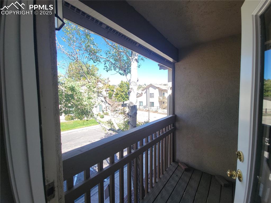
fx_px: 102
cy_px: 102
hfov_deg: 106.2
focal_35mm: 13
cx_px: 136
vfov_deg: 89.9
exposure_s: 1/329
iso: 50
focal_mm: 2.2
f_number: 2.2
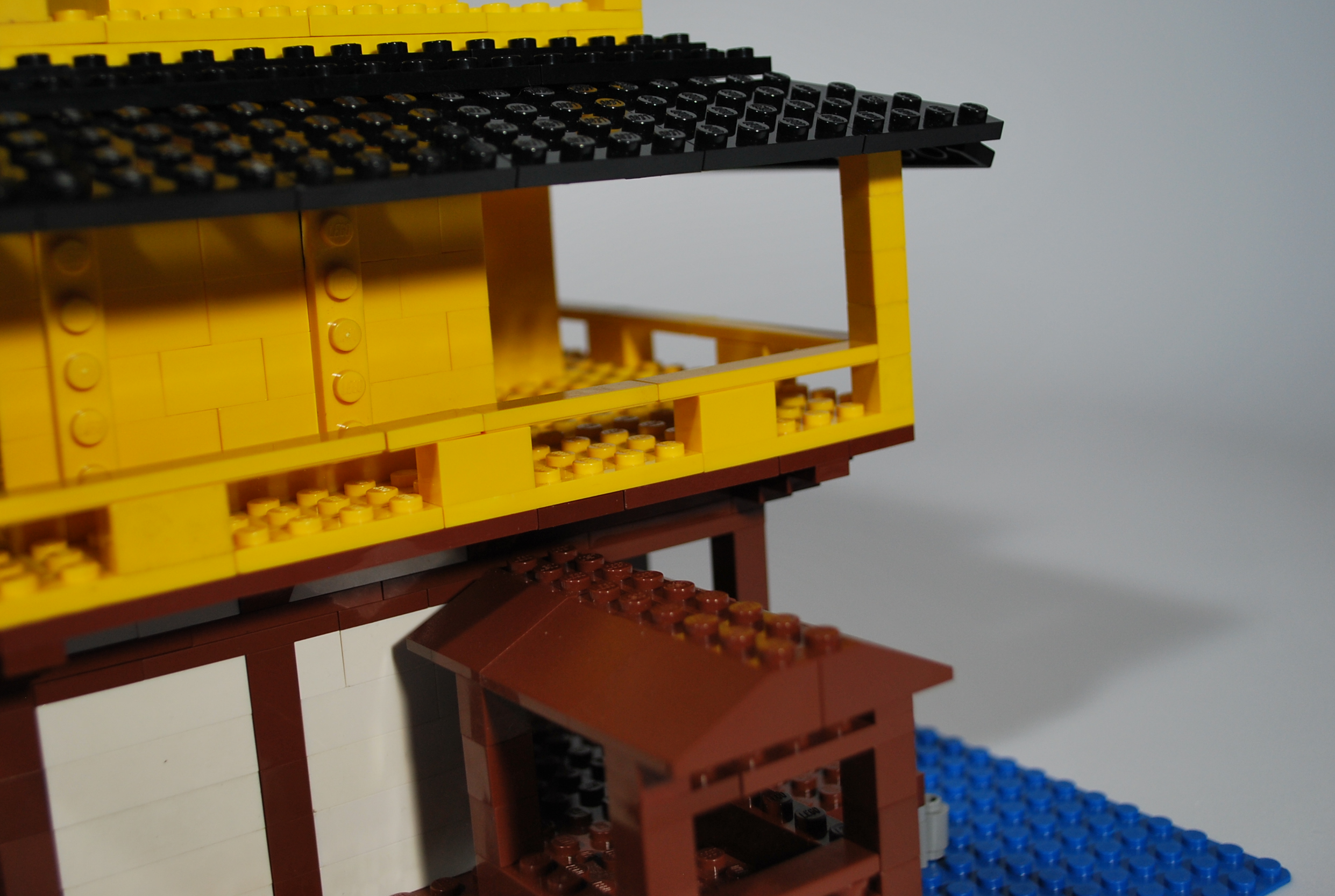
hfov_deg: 46.3
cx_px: 627
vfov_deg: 32.0
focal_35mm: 42
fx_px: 1561
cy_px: 375
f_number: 4.2
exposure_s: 1/80
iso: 200
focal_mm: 24
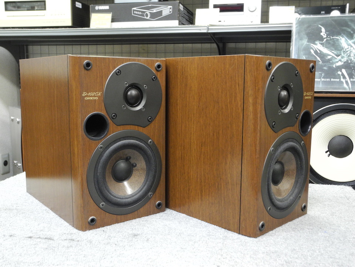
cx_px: 178
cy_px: 134
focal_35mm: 38
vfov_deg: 37.7
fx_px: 390
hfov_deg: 49.0
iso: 400
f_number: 3.2
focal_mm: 8.1
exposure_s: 1/16.2
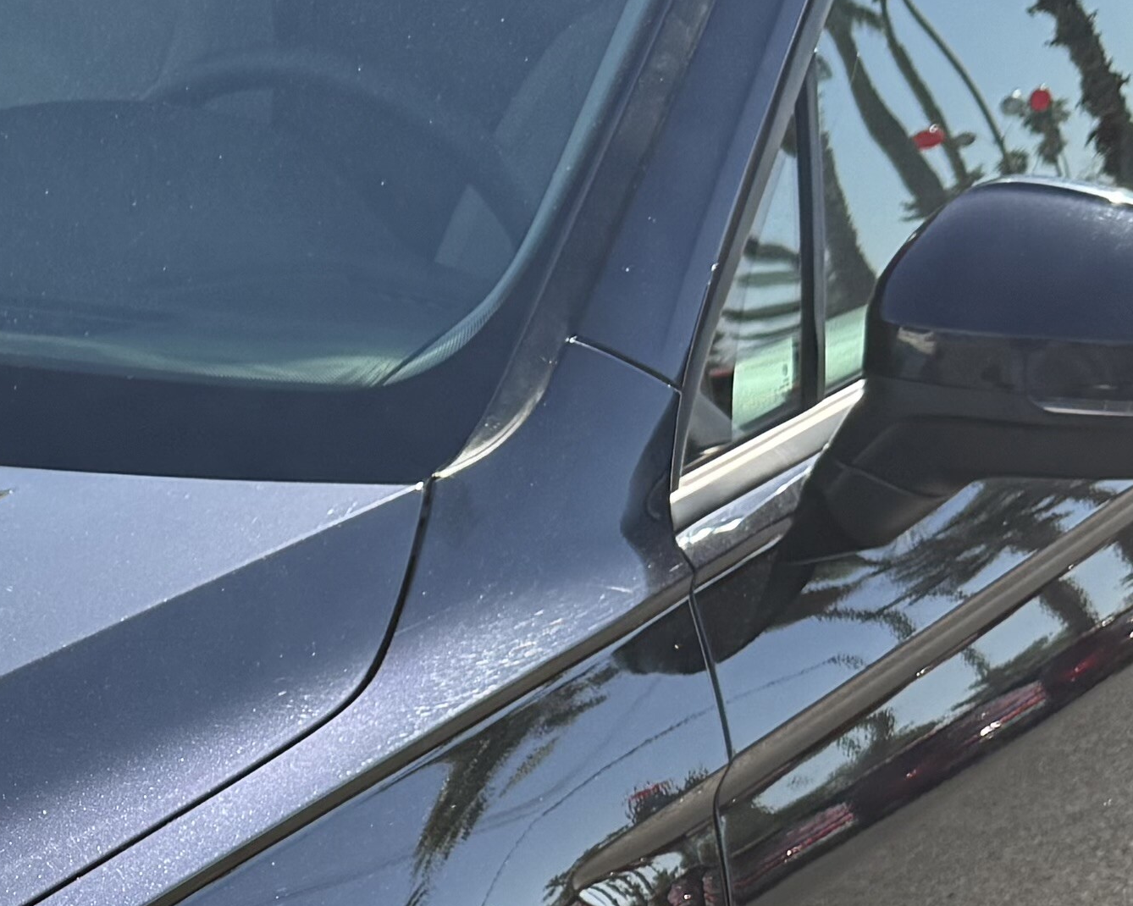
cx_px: -506
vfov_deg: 15.0
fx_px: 3353
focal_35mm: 100
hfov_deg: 17.5
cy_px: 1023
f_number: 1.78
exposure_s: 1/1361
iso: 100
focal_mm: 6.76
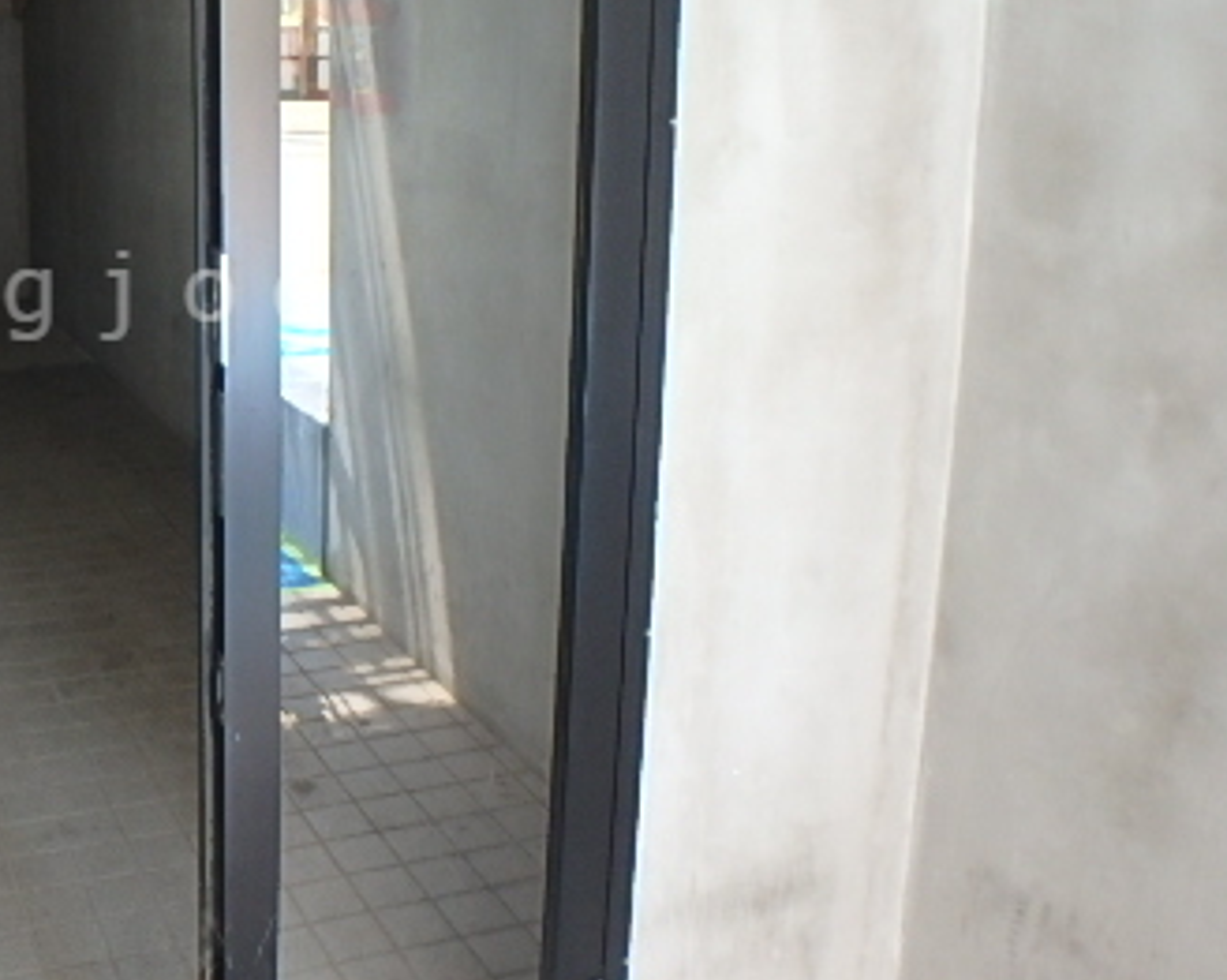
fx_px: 1452
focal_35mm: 40
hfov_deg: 41.6
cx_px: 86
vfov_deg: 36.8
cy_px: 295
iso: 250
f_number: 3.5
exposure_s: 1/30
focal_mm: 3.7
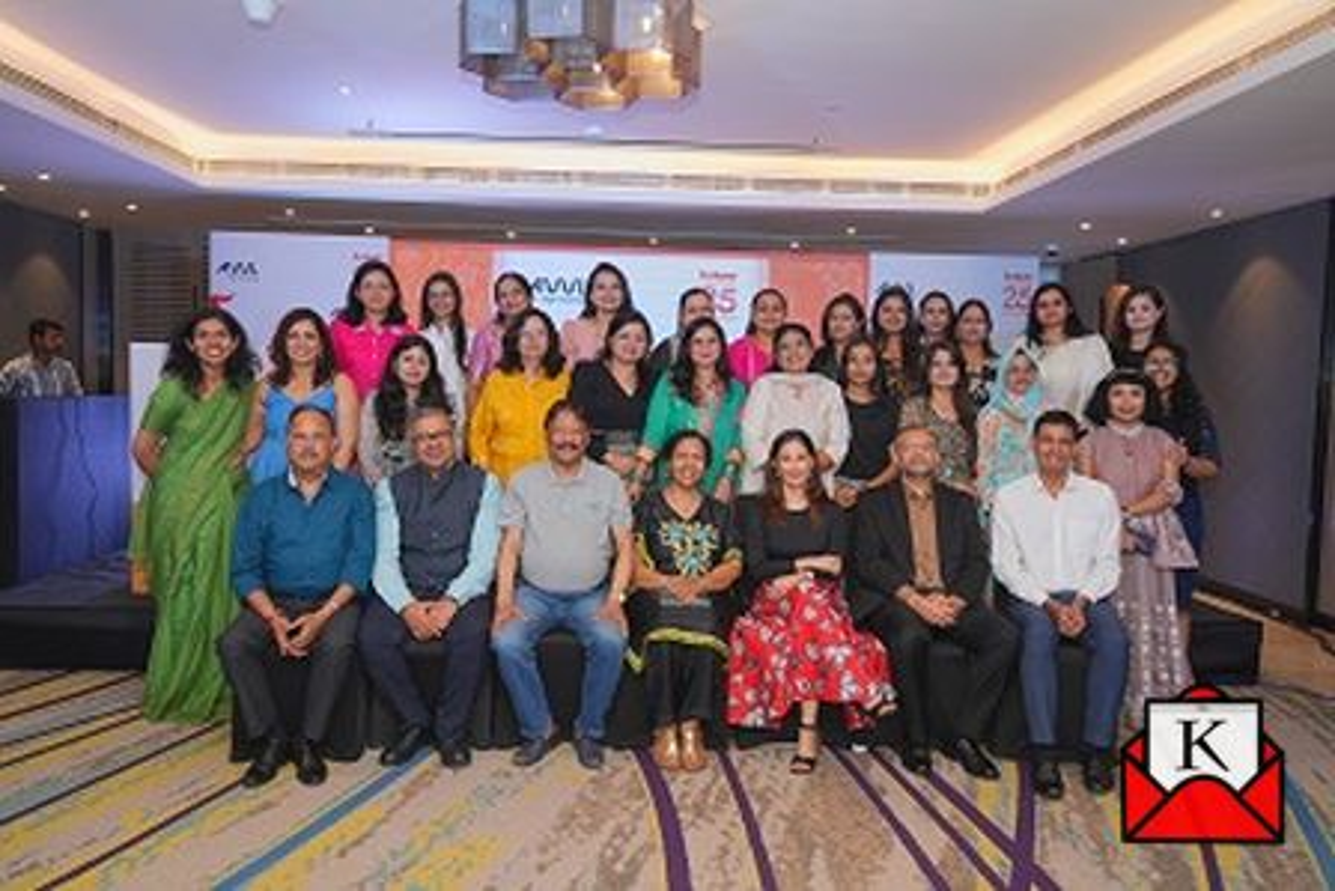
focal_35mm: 25
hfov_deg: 71.5
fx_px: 927
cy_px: 446
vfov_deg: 51.3
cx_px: 668
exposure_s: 1/200
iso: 1250
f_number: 4
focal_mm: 25
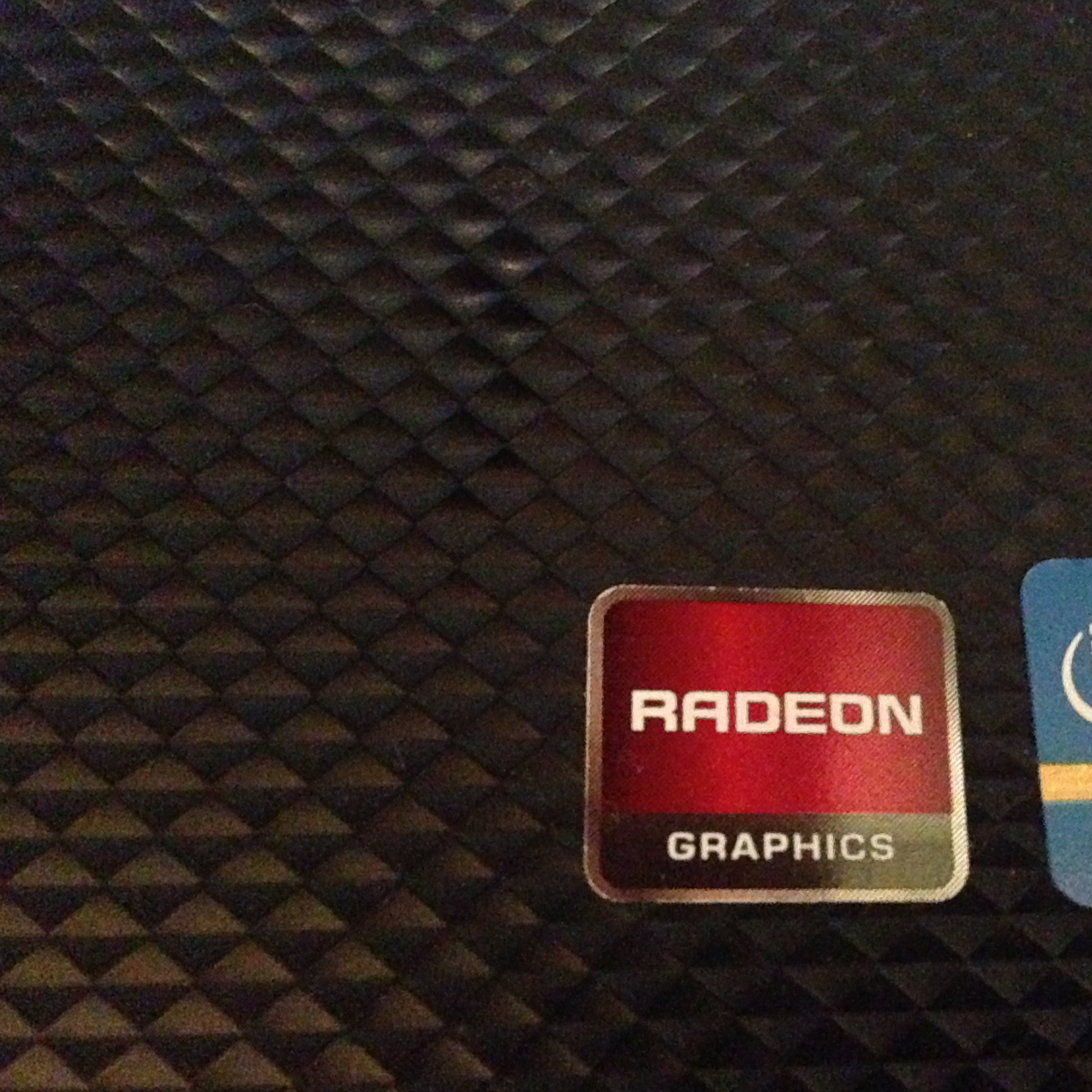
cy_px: 569
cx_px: 758
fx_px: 1499
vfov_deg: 40.0
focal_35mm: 42
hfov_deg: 39.4
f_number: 2.4
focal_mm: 4.12
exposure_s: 1/15
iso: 3200
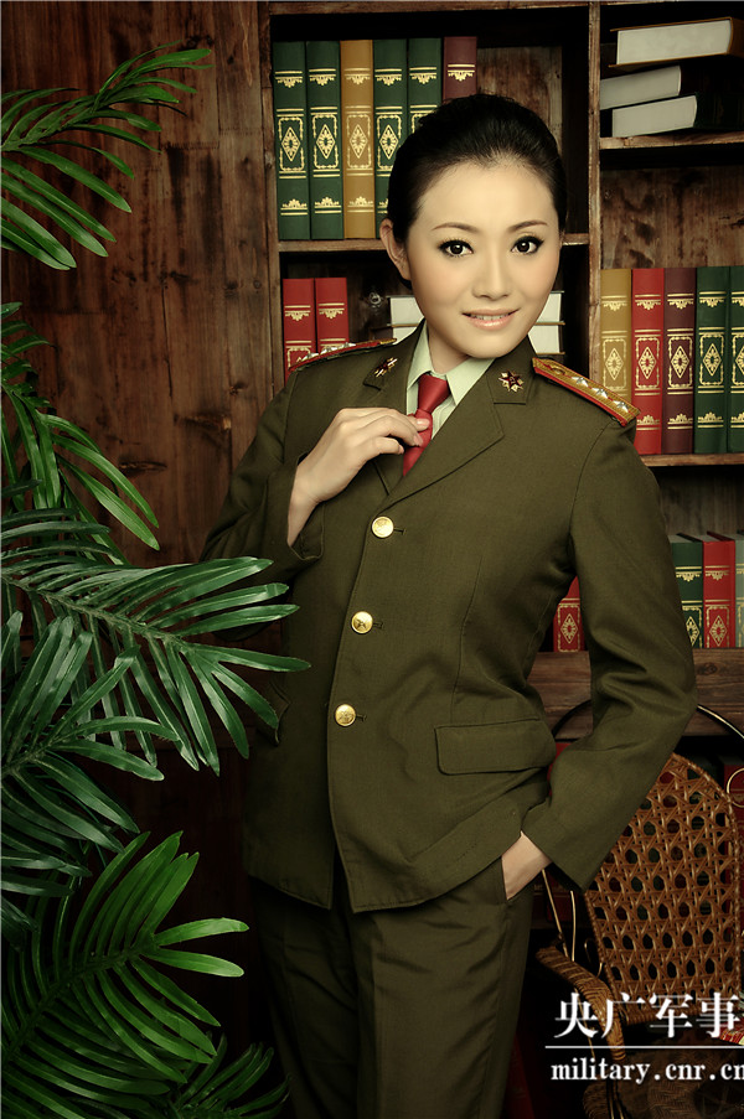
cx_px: 372
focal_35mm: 60
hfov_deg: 22.6
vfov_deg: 33.4
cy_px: 560
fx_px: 1864
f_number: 9
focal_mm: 40
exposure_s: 1/80
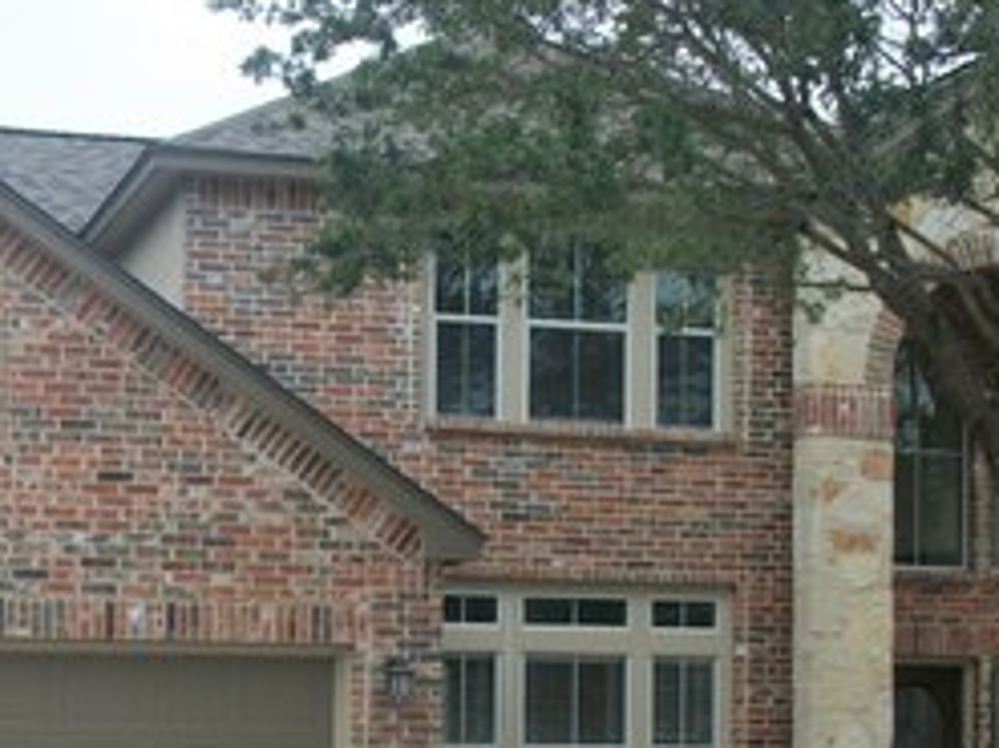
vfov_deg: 17.5
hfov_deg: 23.5
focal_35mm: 83
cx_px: 380
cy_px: 663
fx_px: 2394
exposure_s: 1/60
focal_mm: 5.7
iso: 80
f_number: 8.8
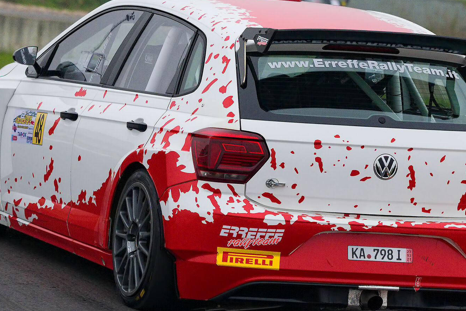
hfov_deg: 6.5
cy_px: 139
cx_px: 308
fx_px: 4103
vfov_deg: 4.3
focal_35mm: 317
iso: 2000
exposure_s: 1/1000
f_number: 6.3
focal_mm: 175
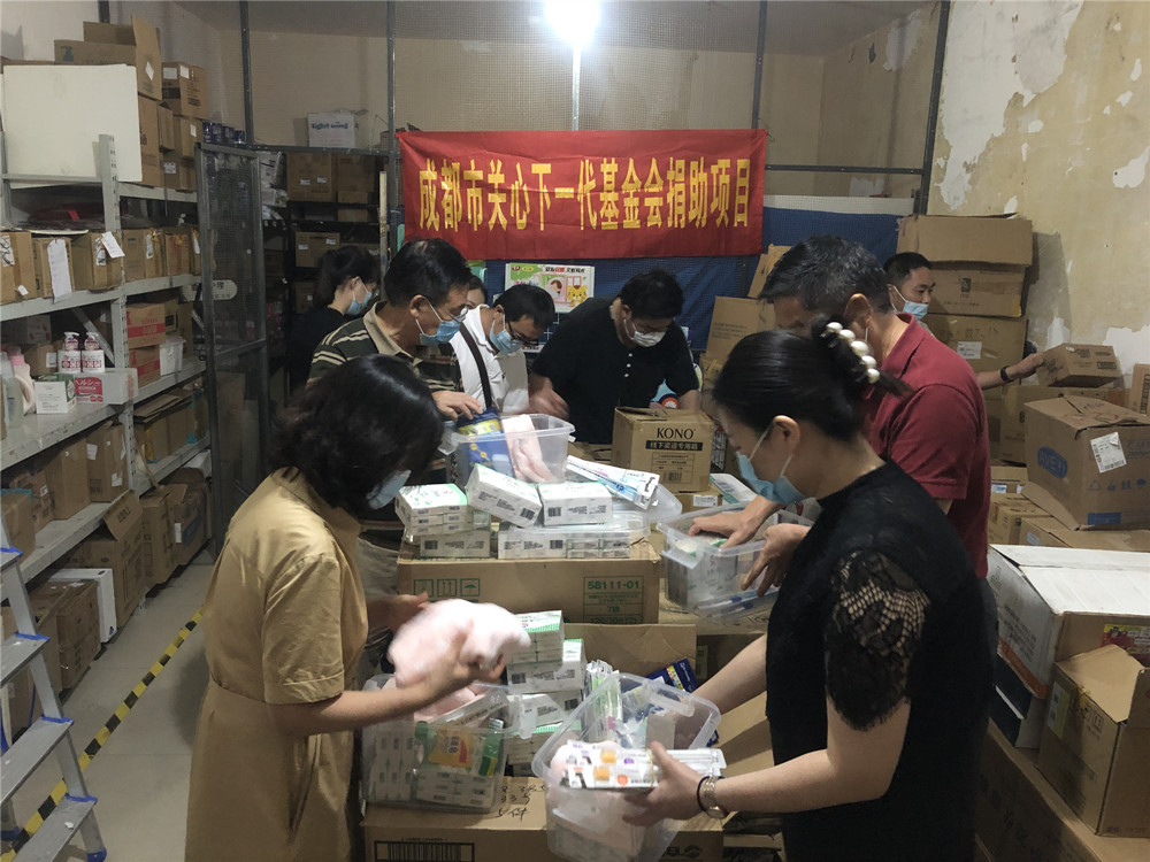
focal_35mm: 28
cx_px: 575
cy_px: 431
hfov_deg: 63.4
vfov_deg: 49.7
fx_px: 930
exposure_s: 1/4
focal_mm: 3.99
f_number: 1.8
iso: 100
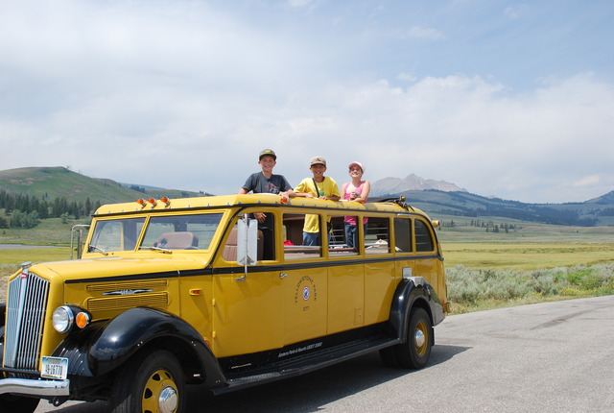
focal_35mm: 42
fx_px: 718
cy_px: 206
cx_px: 307
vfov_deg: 32.1
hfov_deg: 46.3
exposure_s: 1/250
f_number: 8
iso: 100
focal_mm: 28
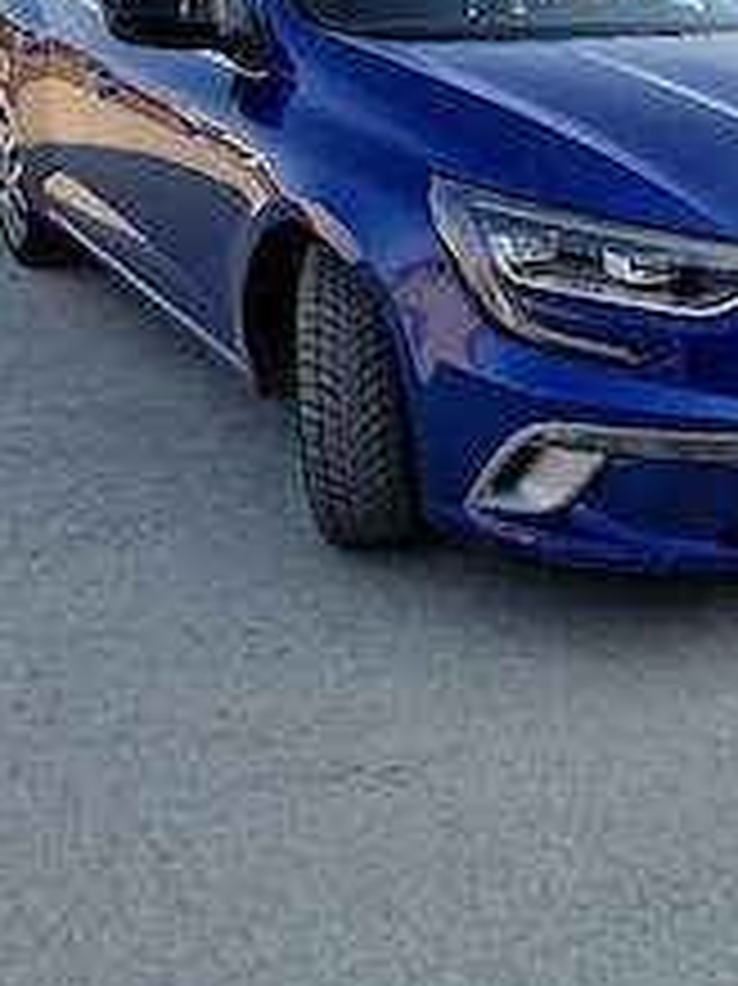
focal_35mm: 42
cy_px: 293
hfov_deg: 33.8
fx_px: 1195
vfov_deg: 43.9
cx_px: 526
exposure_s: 1/500
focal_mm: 6.4
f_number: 1.8
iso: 50
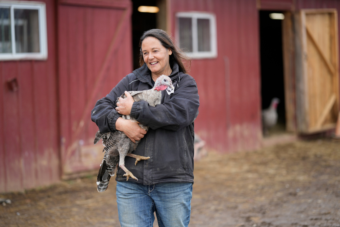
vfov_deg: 16.1
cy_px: 114
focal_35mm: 85
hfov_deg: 23.9
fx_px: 803
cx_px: 170
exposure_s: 1/1250
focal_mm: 85
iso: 160
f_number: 1.6
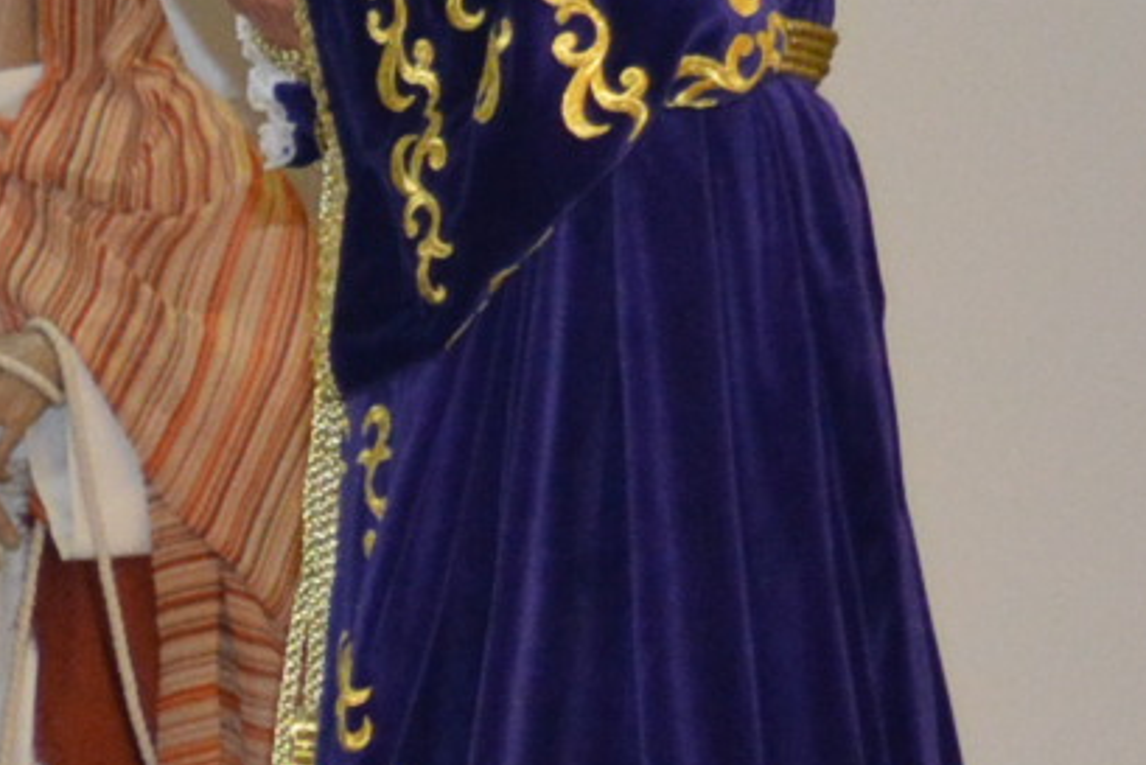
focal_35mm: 253
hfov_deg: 7.5
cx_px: -1799
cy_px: 1323
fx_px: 8045
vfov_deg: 5.4
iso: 1400
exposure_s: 1/60
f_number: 3.8
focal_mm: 23
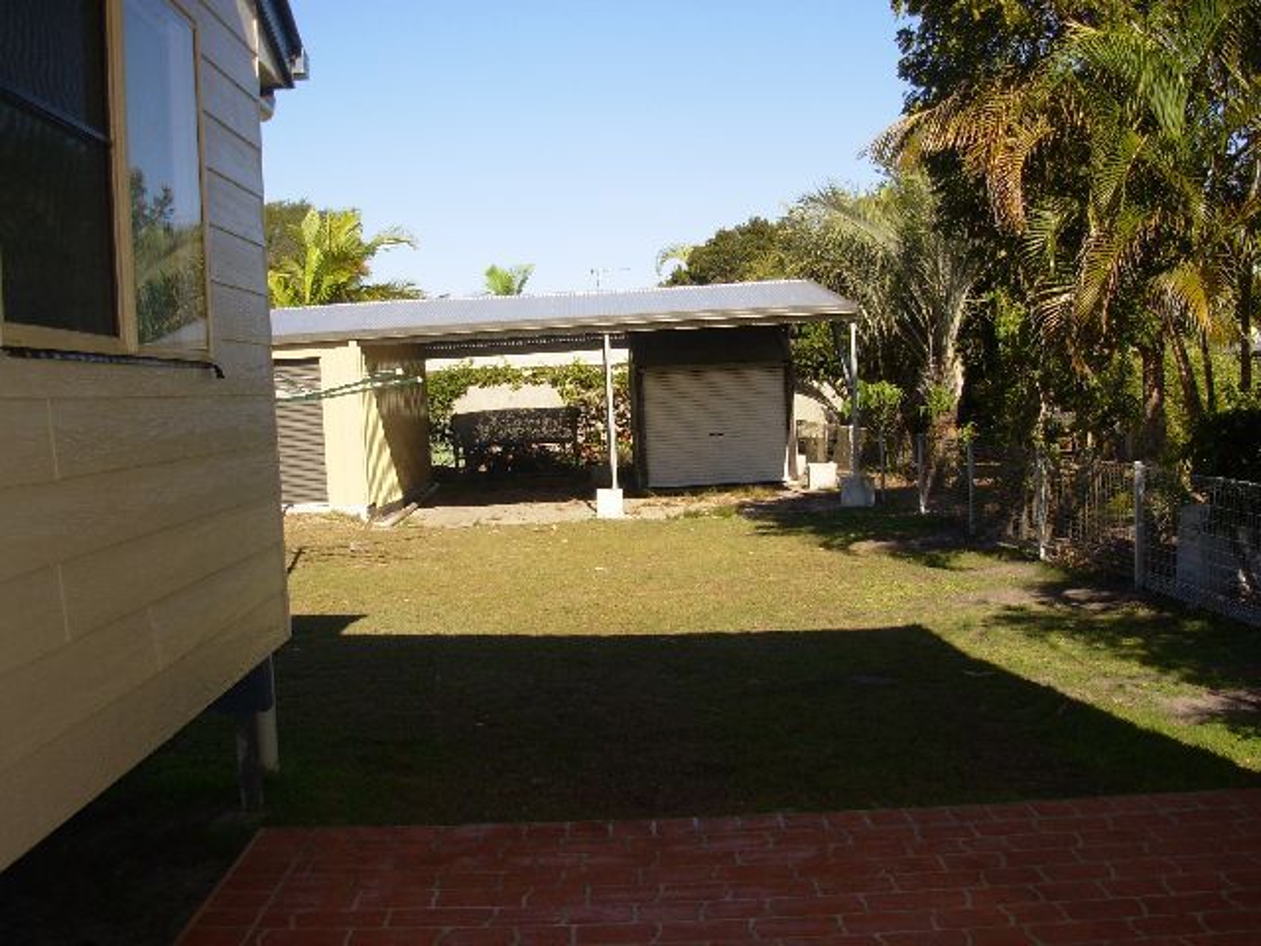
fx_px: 1384
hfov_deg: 49.0
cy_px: 473
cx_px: 630
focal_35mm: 38
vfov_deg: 37.7
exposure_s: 1/767
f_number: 2.9
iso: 50
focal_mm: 6.3
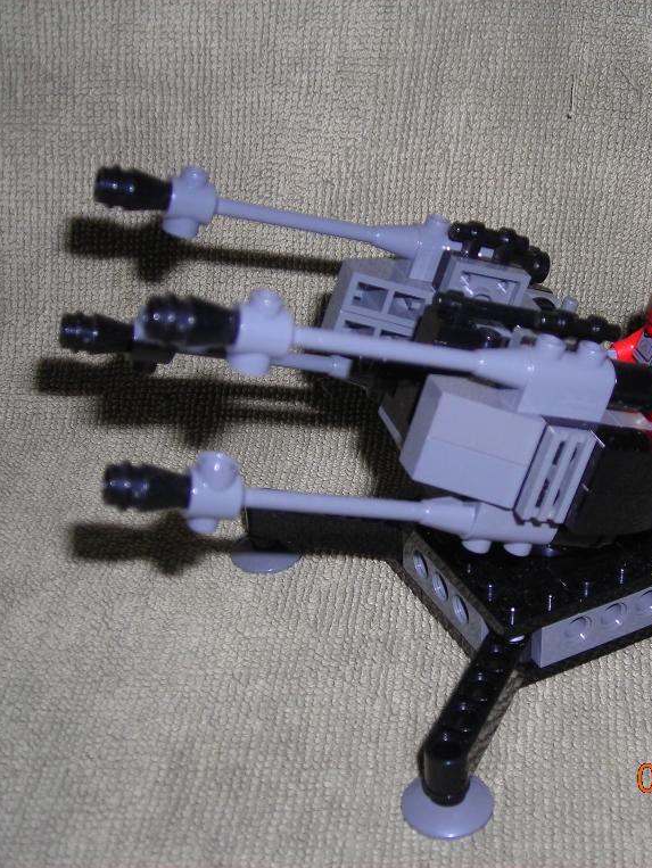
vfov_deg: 34.9
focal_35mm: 55
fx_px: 1380
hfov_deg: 26.3
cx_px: 469
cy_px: 432
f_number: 3.3
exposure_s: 1/60.1
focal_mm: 6.8
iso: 50
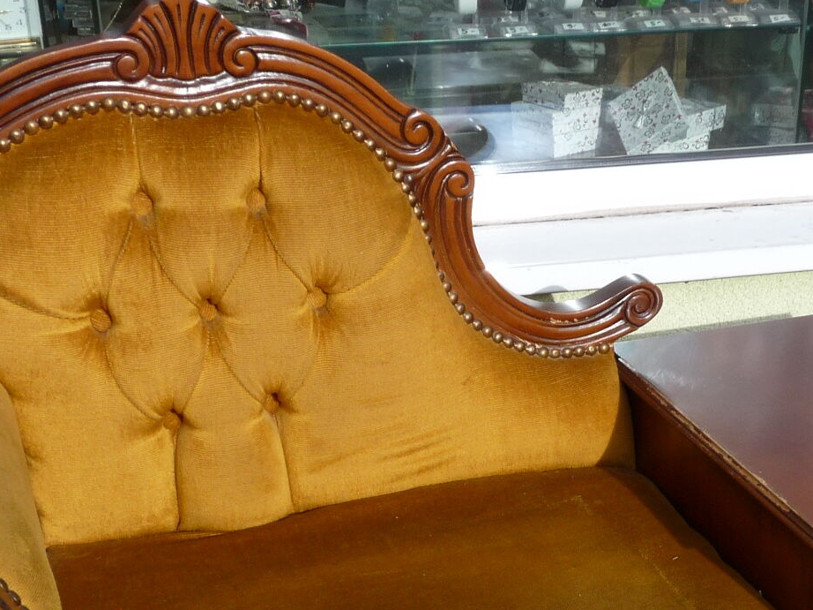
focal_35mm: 60
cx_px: 518
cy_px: 561
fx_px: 1409
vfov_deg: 23.7
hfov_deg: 32.0
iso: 100
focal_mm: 4.8
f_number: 5.6
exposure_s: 1/250
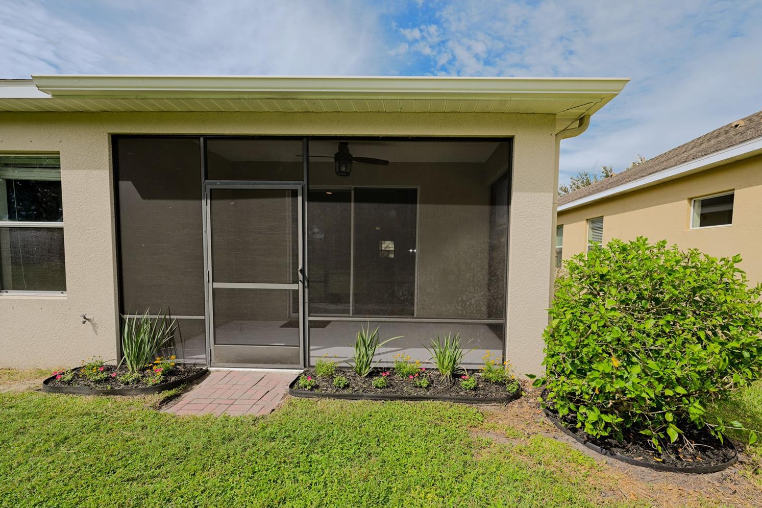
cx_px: 405
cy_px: 271
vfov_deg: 75.3
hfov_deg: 98.3
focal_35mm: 16
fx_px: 329
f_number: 4
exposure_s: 1/60
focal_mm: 14.5
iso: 140
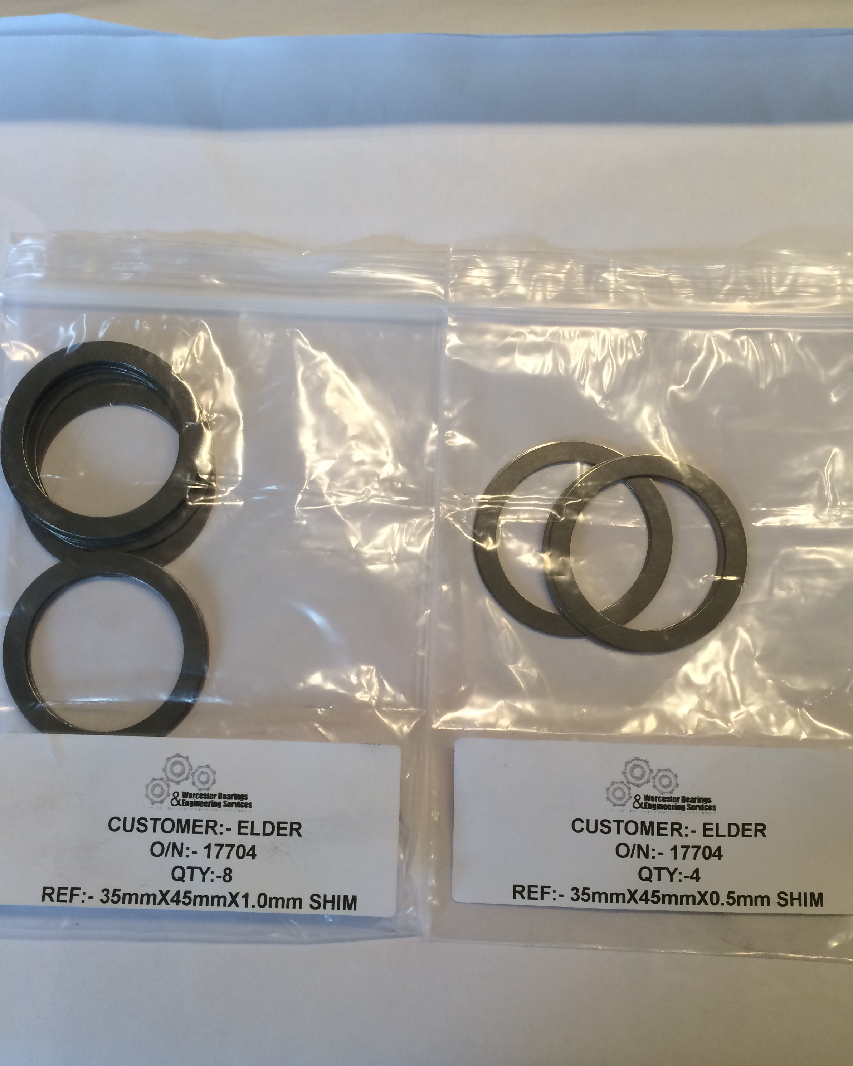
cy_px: 554
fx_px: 978
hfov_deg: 47.1
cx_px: 423
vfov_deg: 57.2
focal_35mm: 31
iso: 32
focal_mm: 4.15
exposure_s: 1/30
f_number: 2.2
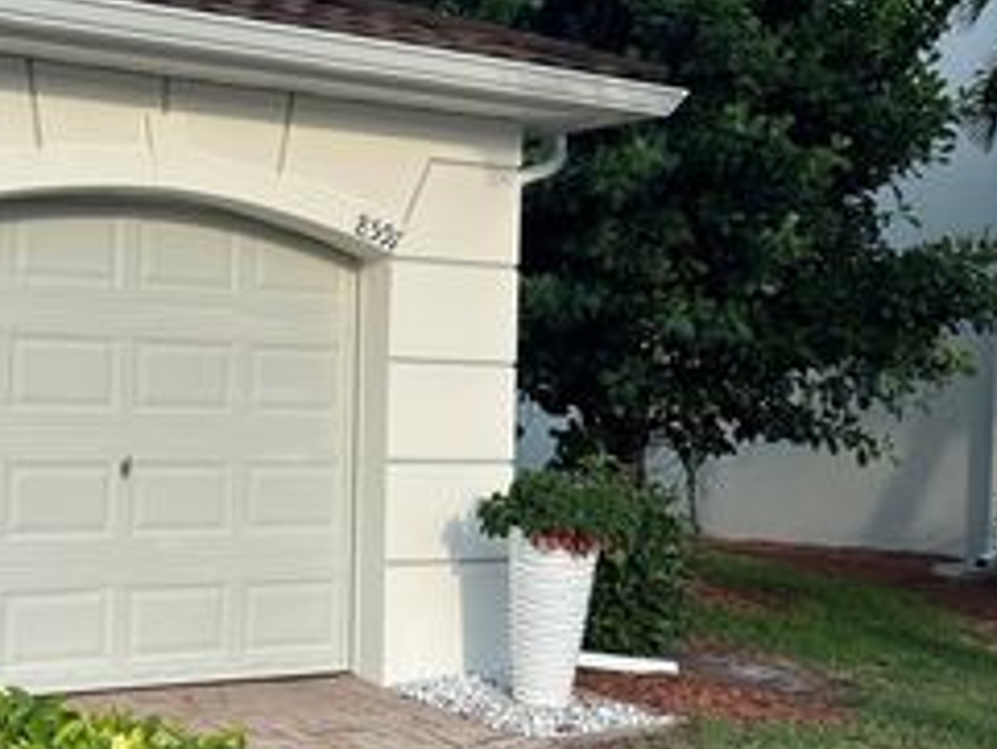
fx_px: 1556
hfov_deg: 33.7
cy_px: 370
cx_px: 108
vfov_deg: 27.1
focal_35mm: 54
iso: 50
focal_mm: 5.7
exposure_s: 1/1808
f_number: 1.5
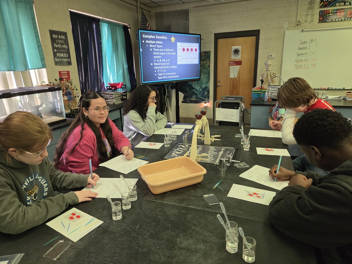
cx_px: 176
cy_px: 132
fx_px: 234
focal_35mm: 23
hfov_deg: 73.9
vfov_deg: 58.9
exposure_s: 1/120
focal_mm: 5.4
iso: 400
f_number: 1.8
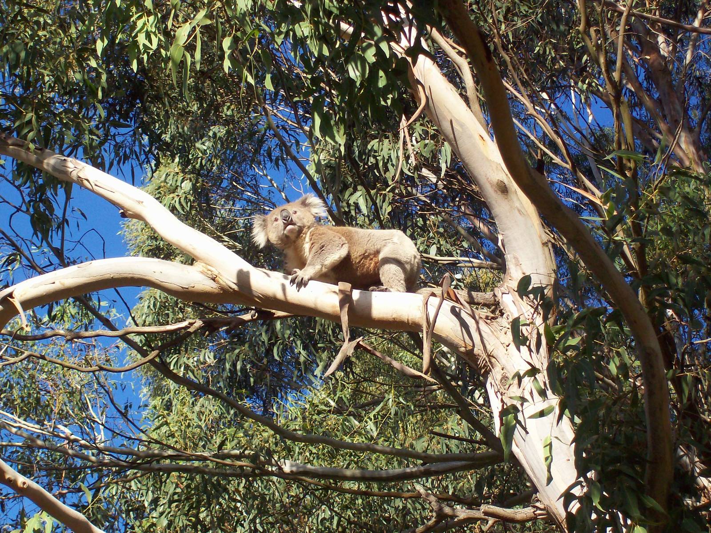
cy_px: 266
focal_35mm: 108
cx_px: 356
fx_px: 2218
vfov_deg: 13.7
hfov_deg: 18.2
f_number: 4.8
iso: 80
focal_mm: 18
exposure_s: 1/283
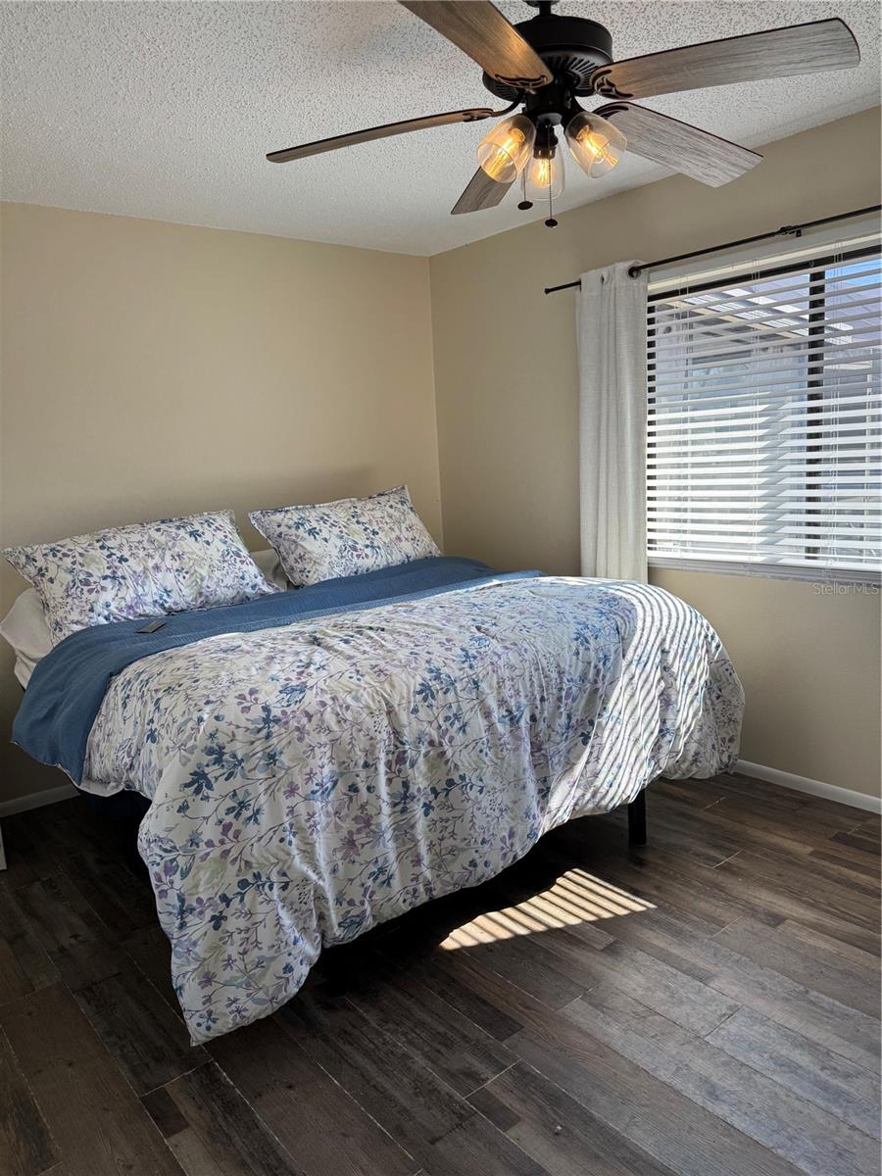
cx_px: 441
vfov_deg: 71.6
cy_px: 588
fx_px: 815
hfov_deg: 56.8
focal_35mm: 24
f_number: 1.78
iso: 80
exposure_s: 1/364
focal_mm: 6.76
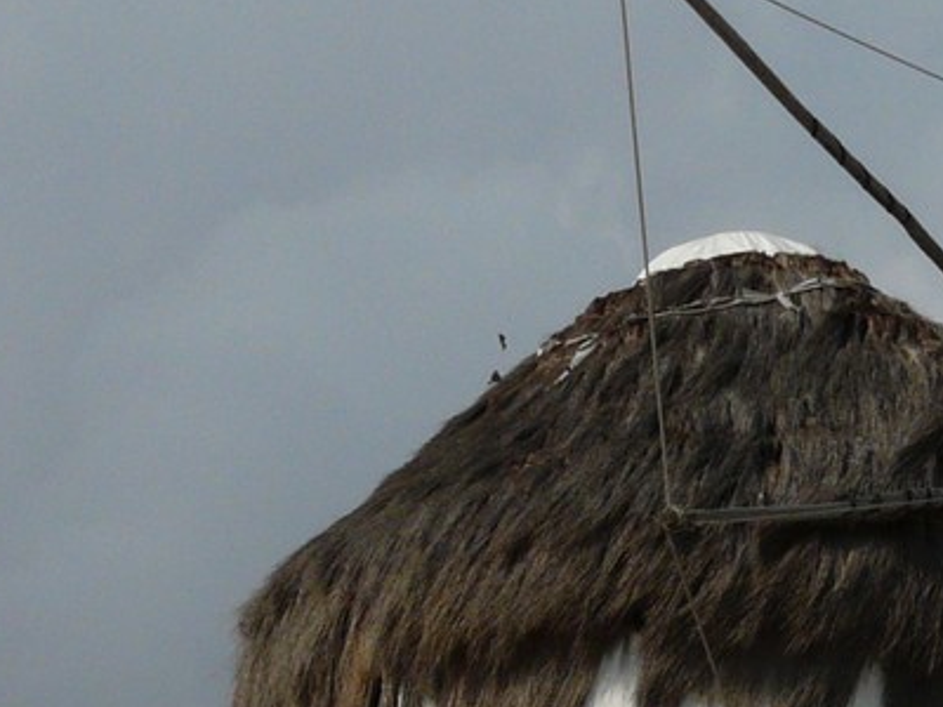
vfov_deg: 8.7
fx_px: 4604
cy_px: 721
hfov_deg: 11.5
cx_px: 1063
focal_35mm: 169
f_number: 8
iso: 100
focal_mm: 7.7
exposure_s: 1/800
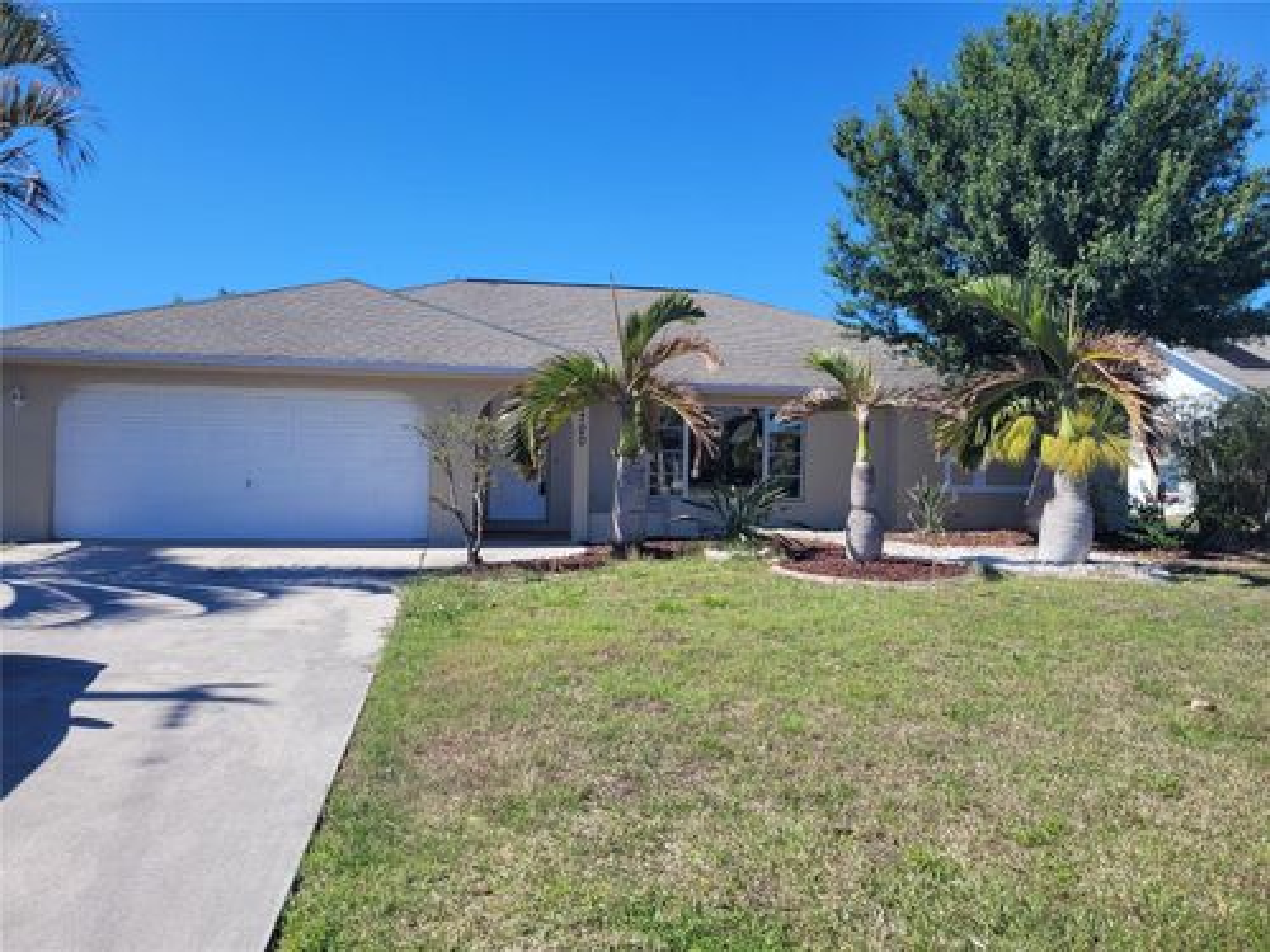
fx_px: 954
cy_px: 476
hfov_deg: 67.3
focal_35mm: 26
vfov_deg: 53.1
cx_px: 635
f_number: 1.8
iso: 40
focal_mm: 5.4
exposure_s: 1/2099
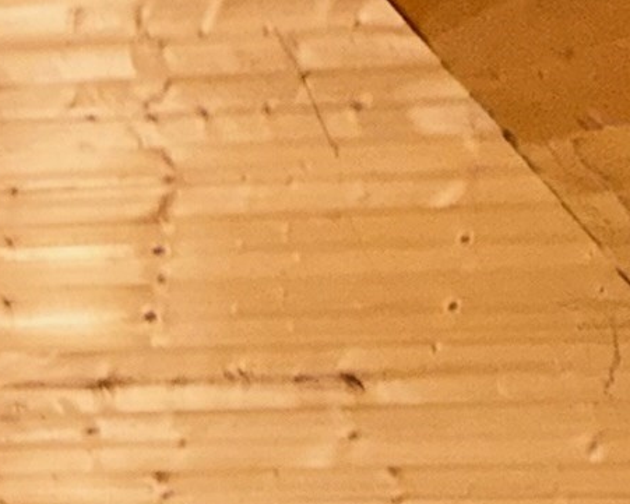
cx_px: -18
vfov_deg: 22.5
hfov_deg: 28.4
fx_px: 1156
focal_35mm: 62
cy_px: 614
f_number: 2.2
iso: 250
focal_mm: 2.22
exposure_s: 1/30
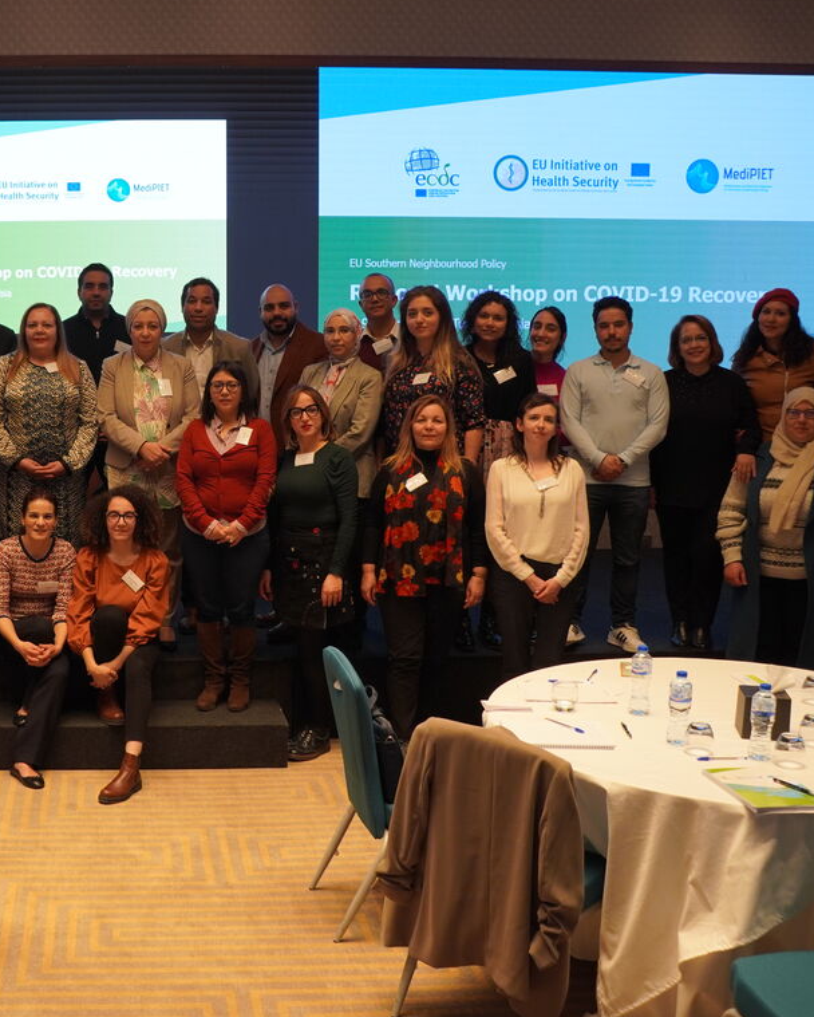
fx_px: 1294
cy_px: 508
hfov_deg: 33.7
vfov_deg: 42.9
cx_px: 146
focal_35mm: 43
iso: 640
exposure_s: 1/160
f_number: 4
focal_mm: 20
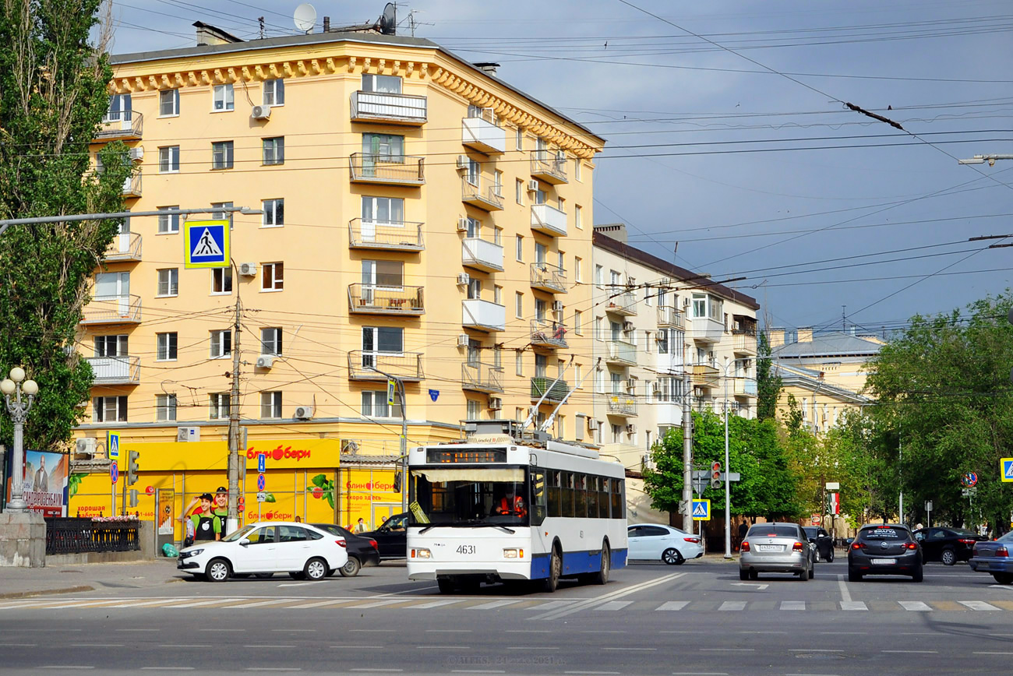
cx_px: 506
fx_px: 1351
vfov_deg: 28.1
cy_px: 338
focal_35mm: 48
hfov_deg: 41.1
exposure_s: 1/500
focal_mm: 32
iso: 200
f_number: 8
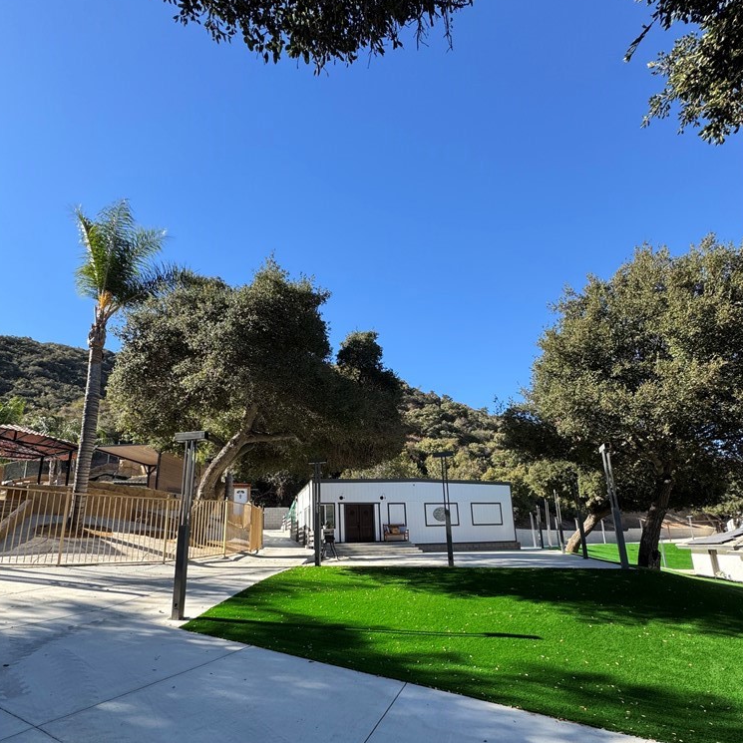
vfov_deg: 82.4
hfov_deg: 84.0
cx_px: 369
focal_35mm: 17
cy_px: 464
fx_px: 413
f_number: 2.2
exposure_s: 1/631
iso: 40
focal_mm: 2.22
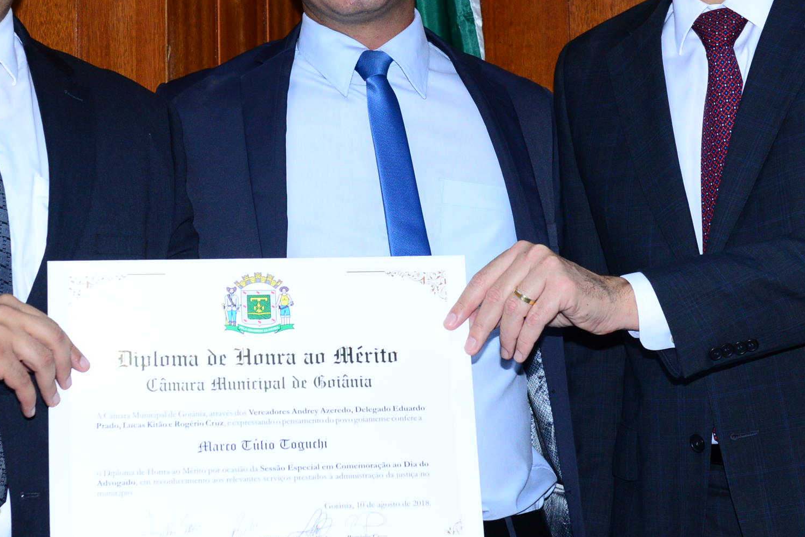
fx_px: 2617
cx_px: 314
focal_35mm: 117
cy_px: 158
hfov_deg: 17.5
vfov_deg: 11.7
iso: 2000
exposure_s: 1/125
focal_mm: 58
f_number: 5.6
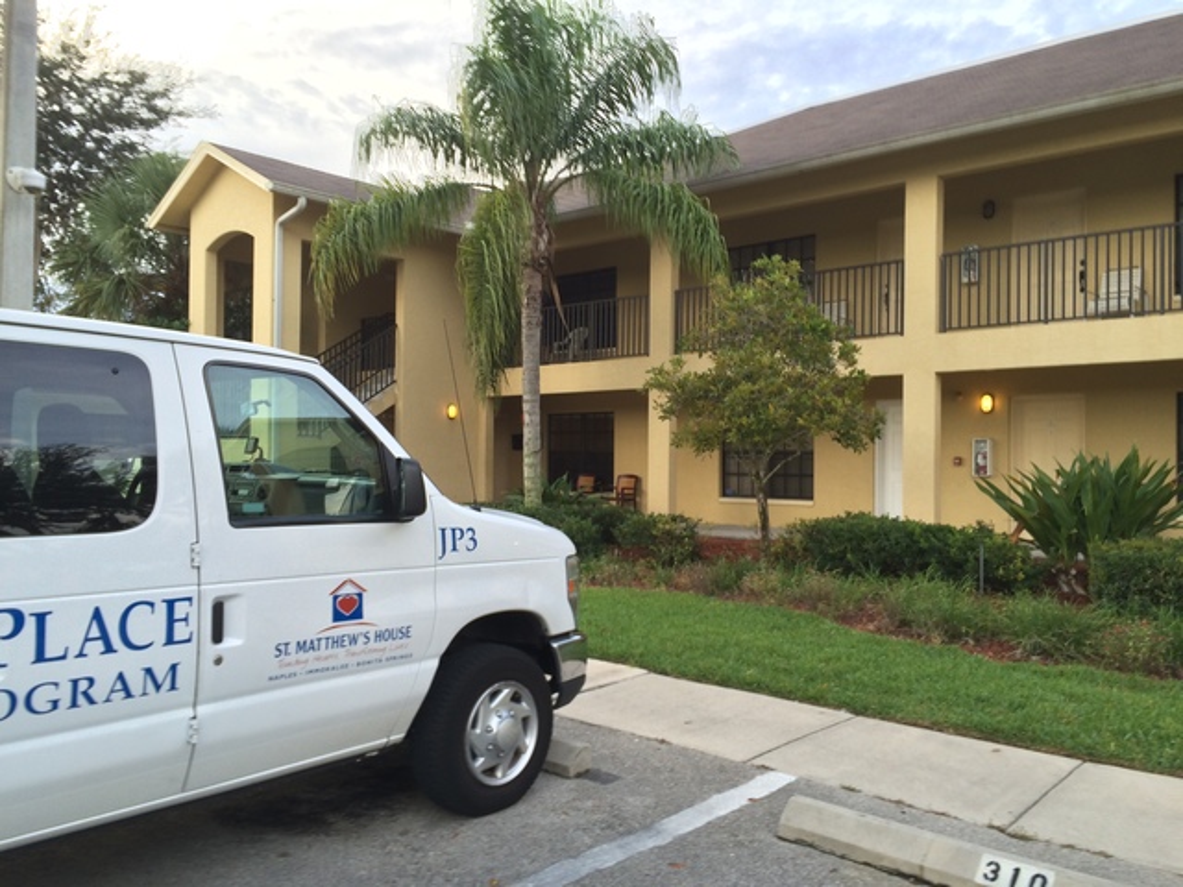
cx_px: 592
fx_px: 991
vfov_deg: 48.2
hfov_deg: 61.7
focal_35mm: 29
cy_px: 444
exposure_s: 1/60
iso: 32
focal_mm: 4.15
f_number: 2.2
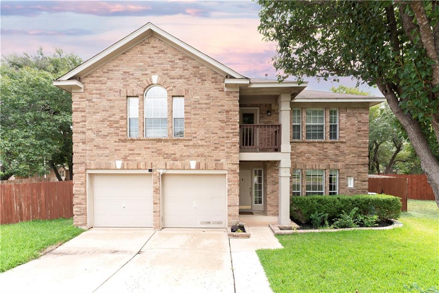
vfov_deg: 81.2
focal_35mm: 14
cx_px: 220
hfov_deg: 104.3
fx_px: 171
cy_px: 146
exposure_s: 1/250
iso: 100
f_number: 5
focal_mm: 14
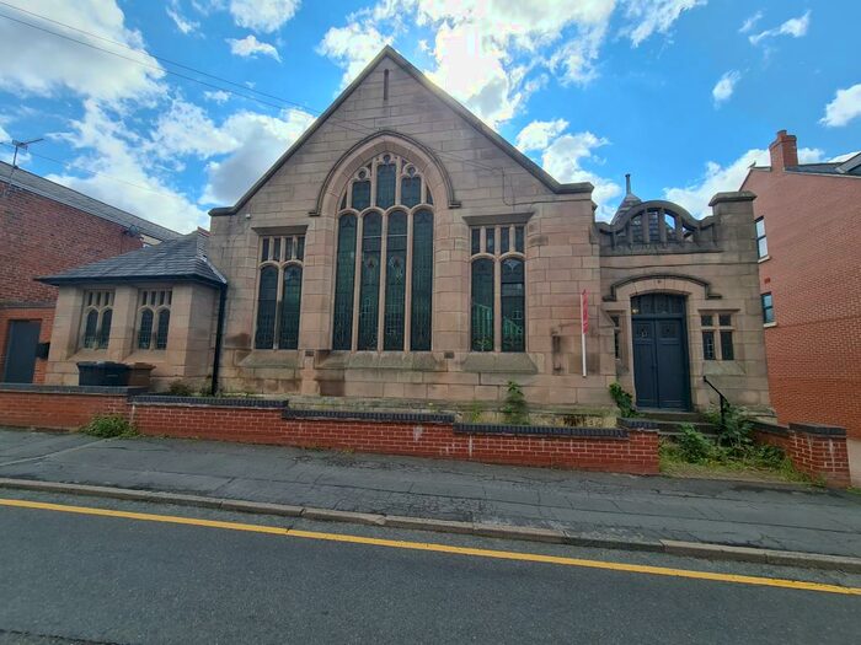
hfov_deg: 106.2
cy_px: 322
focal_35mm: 13
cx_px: 430
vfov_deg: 89.9
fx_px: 323
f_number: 2.2
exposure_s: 1/1336
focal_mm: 2.2
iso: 64
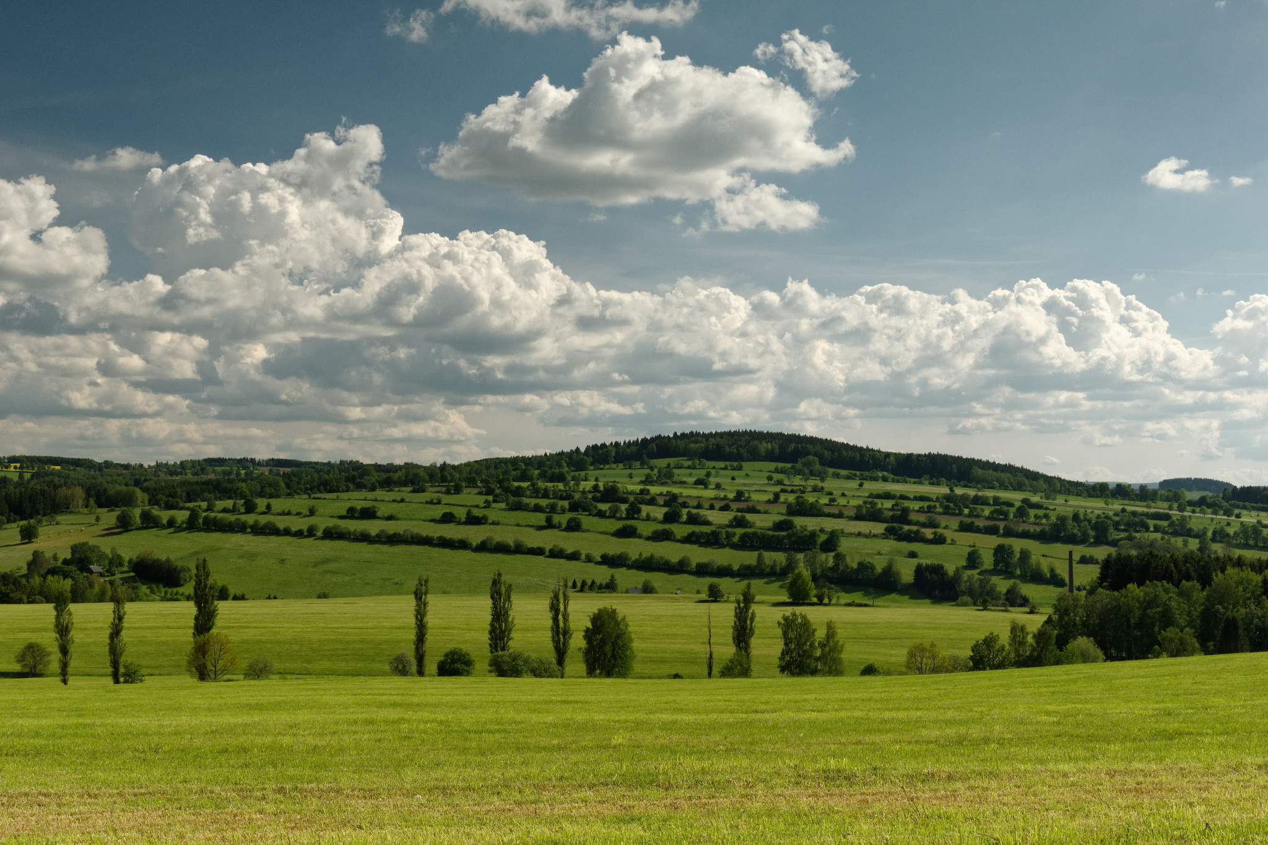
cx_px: 634
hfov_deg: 42.7
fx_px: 1620
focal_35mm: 46
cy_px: 422
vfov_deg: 29.2
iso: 800
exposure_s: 1/400
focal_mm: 31
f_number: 11
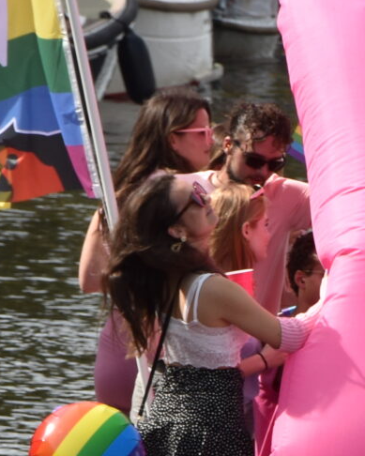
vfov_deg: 2.5
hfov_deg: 2.0
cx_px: 620
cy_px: 409
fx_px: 10509
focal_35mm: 778
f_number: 9
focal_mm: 105
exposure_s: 1/320
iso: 200
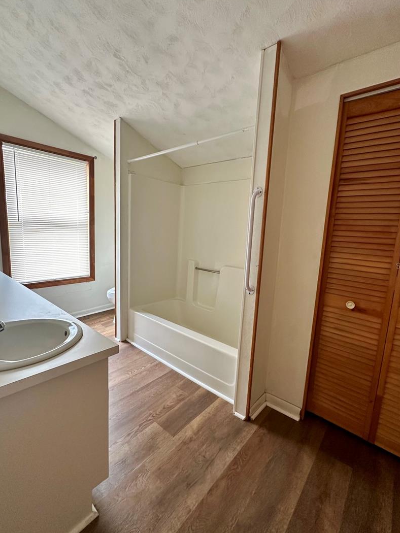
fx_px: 246
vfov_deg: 94.5
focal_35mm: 16
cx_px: 204
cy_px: 265
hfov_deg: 78.1
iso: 200
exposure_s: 1/60
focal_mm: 2.22
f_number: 2.2
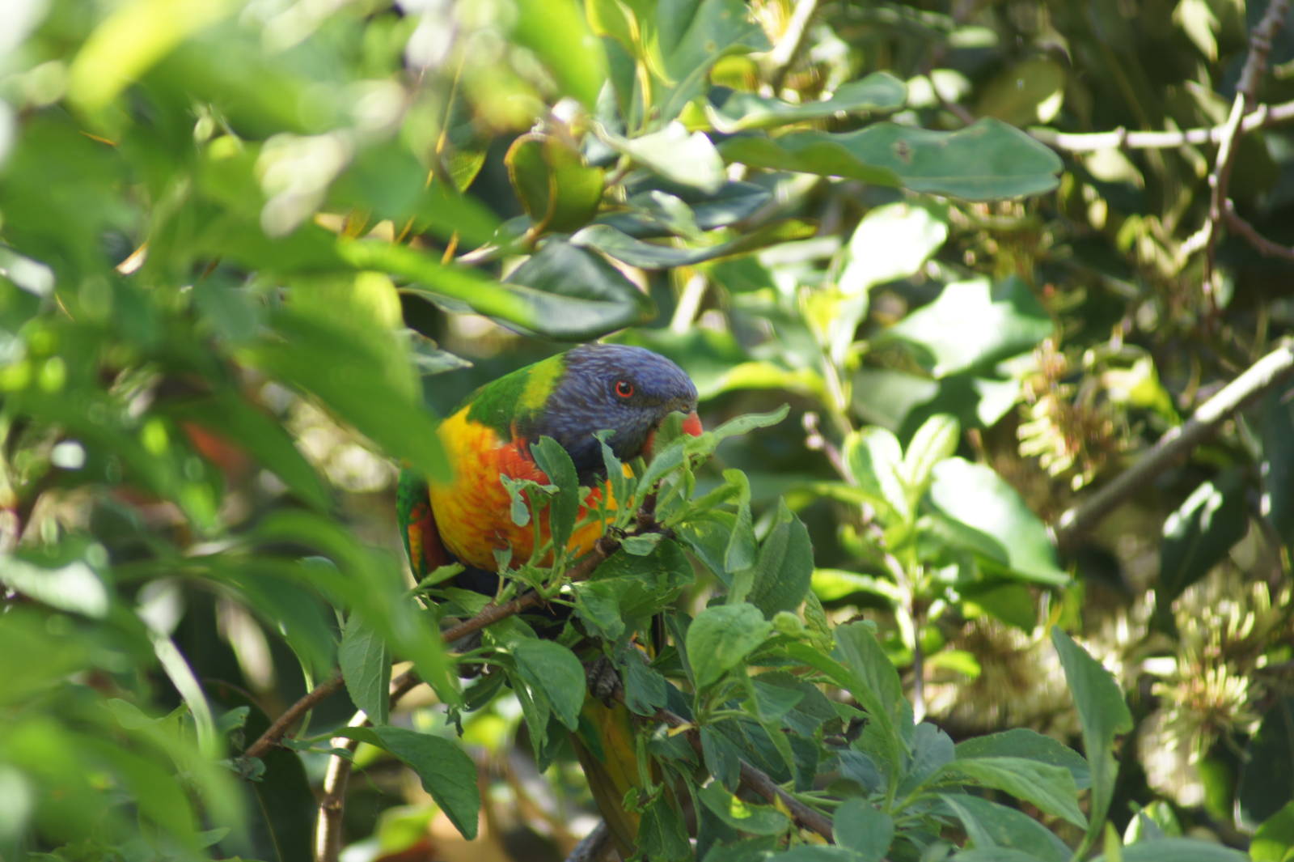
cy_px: 431
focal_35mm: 450
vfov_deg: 3.1
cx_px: 647
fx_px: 16166
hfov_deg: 4.6
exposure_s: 1/50
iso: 100
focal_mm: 300
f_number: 5.6
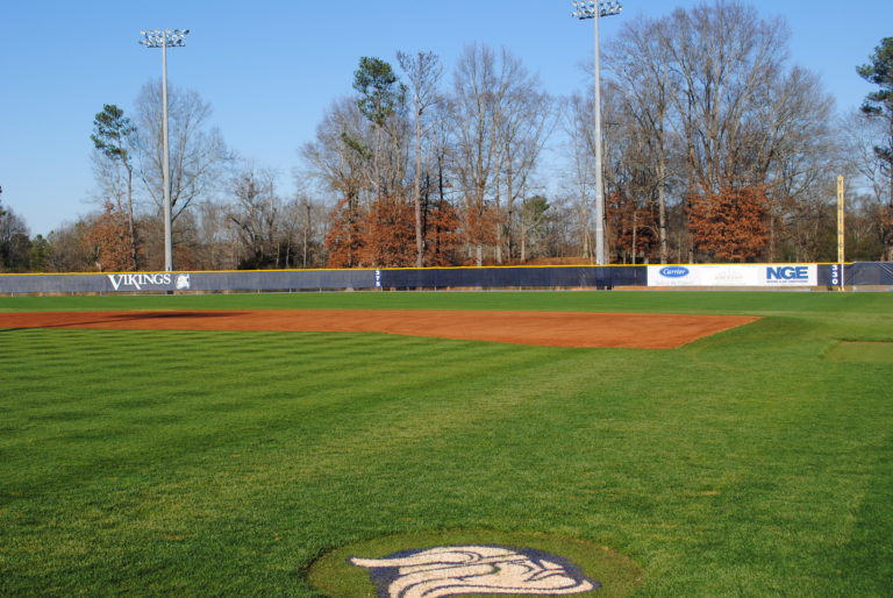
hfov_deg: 43.6
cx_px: 446
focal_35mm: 45
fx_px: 1118
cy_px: 299
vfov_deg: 29.9
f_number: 8
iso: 100
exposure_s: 1/250
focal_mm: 30
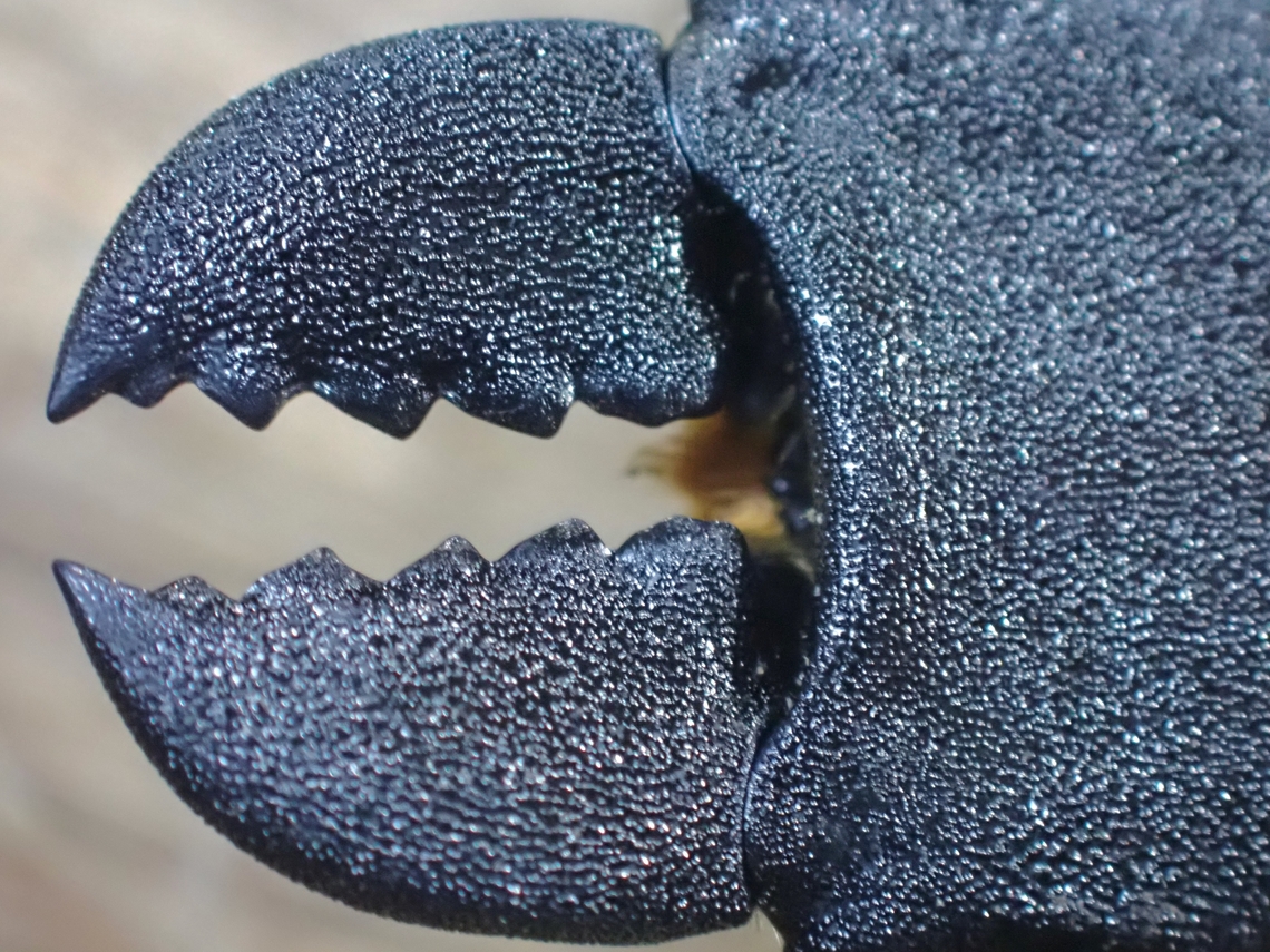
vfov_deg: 14.8
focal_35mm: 100
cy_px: 476
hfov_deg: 19.6
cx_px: 635
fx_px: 3669
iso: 1600
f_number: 4.9
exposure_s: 1/10
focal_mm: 18
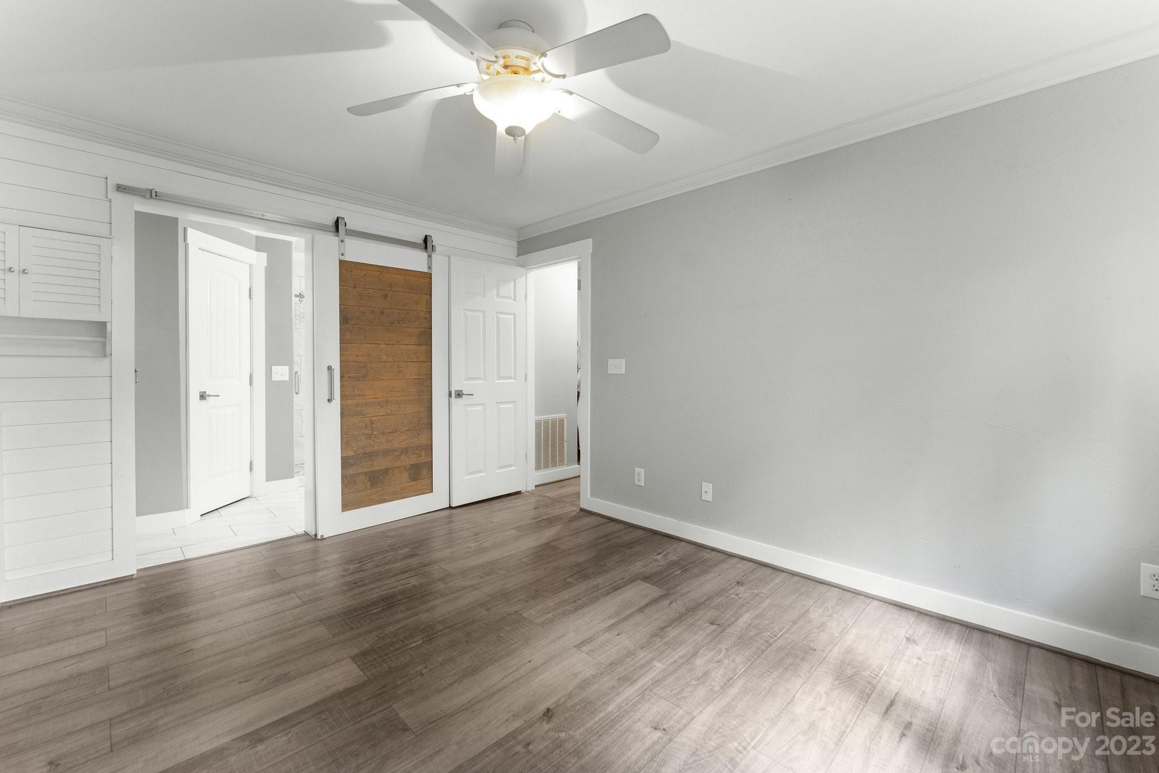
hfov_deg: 101.1
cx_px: 580
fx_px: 477
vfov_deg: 78.1
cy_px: 386
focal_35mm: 15
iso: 1250
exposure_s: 1/10
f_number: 6.3
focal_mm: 14.8
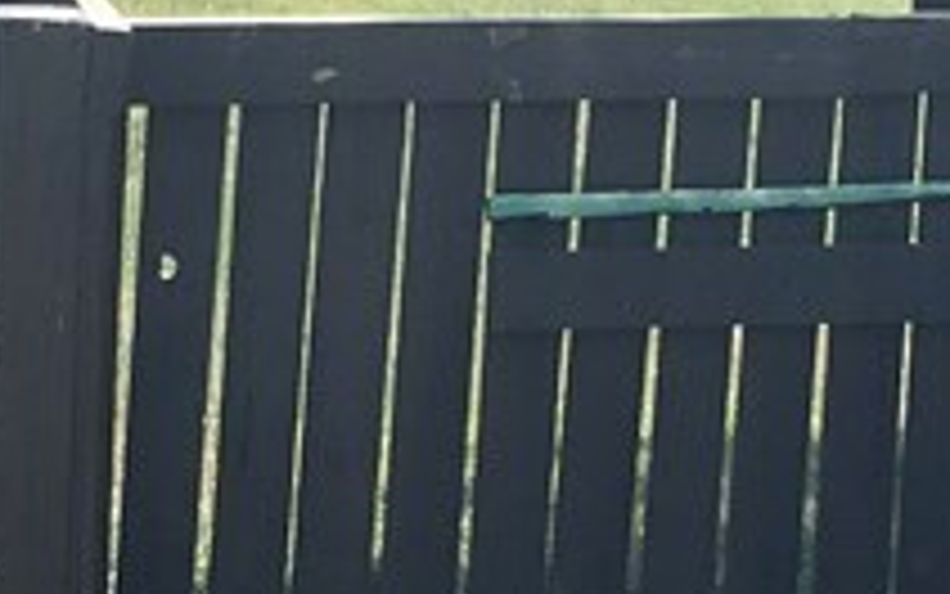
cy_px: 549
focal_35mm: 149
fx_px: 3859
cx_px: 329
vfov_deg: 8.8
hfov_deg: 14.0
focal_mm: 4.15
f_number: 2.2
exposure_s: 1/620
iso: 25
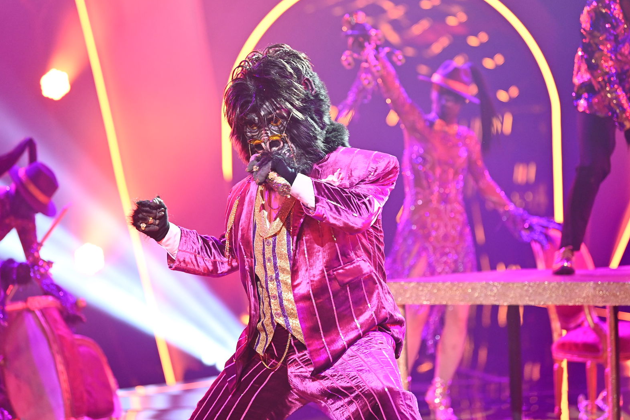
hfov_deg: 14.9
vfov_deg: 9.9
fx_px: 2415
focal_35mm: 138
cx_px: 308
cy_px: 209
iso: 3200
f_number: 2.8
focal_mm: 135
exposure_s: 1/500
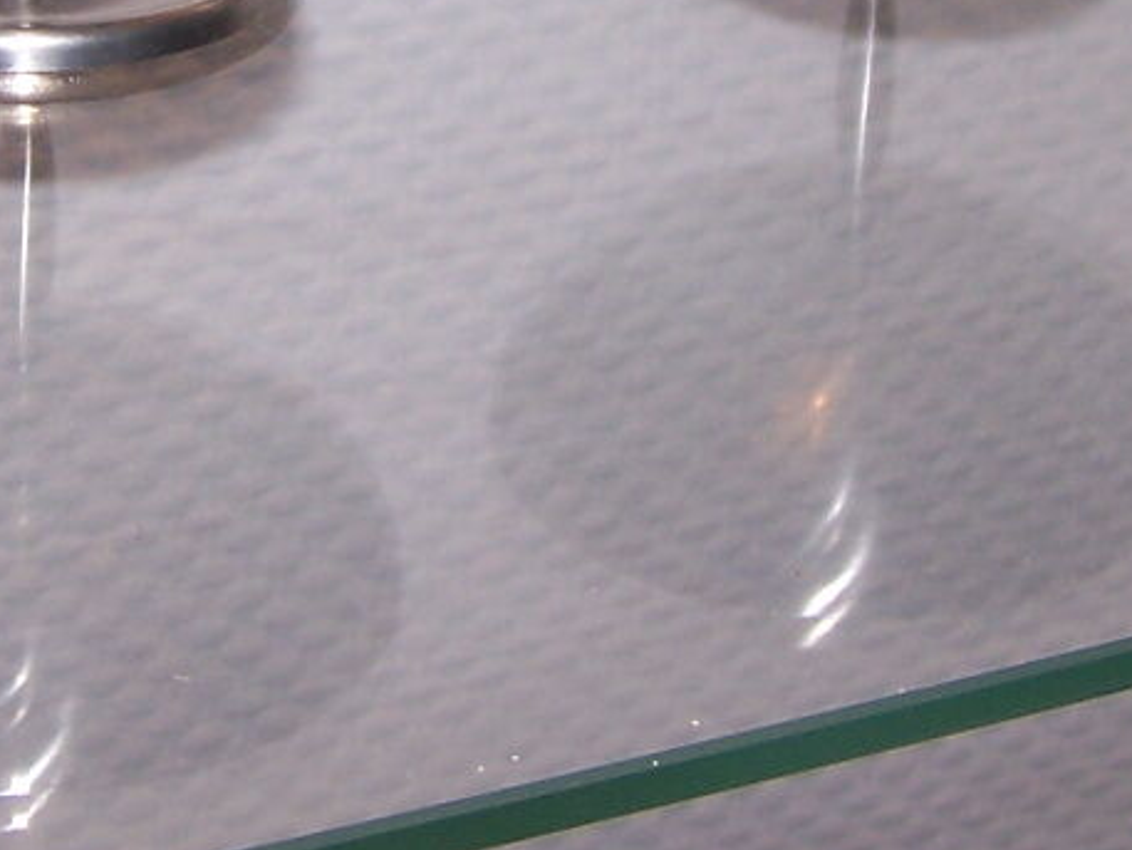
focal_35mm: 129
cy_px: -178
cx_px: 505
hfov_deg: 15.3
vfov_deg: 11.3
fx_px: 4220
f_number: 2.8
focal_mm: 6.3
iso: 80
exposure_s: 1/60
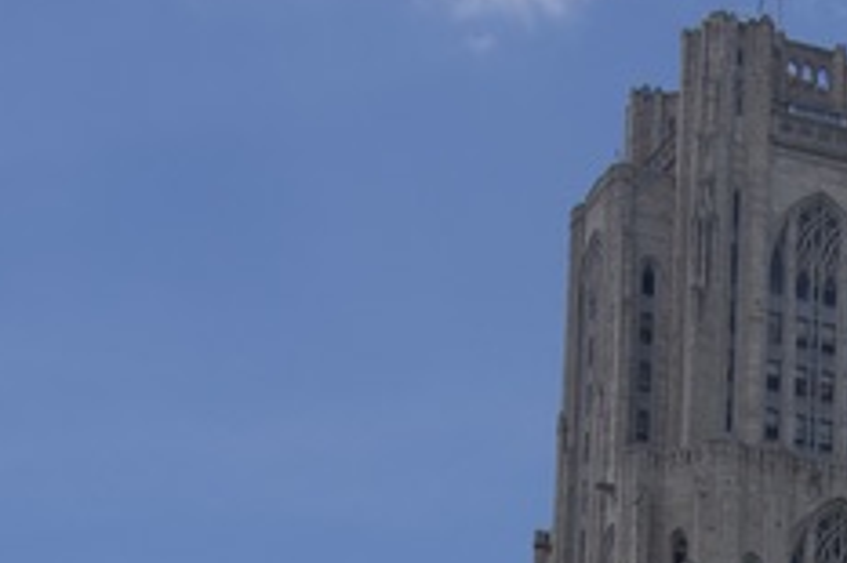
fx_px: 4937
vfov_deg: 6.4
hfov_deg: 9.7
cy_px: 883
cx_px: 960
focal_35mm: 210
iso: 100
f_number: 5
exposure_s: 1/800
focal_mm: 30
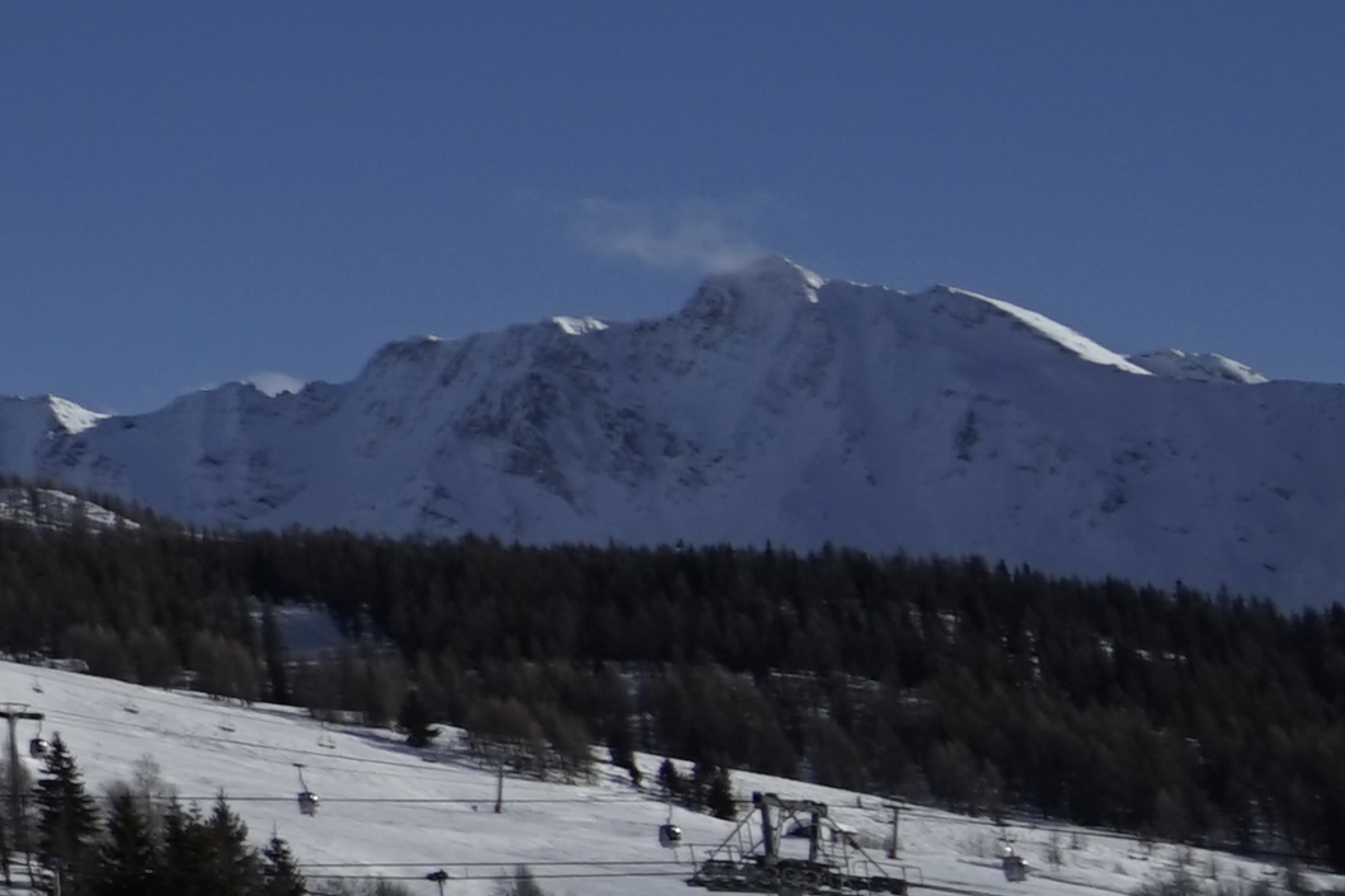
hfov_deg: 11.4
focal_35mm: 136
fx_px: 5081
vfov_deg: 10.0
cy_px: -84
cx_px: -2253
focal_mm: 24
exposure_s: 1/2500
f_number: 4.5
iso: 100
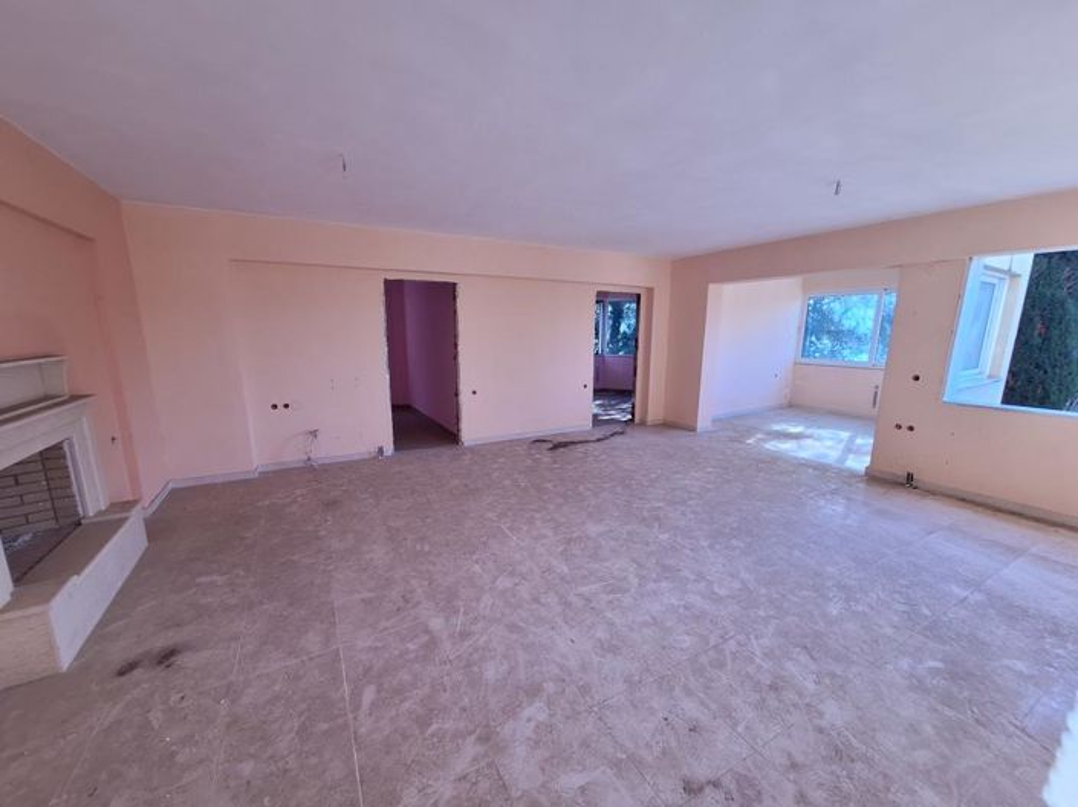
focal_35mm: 13
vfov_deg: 89.9
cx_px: 539
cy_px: 404
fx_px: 405
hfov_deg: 106.2
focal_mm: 1.74
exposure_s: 1/120
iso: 80
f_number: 2.2
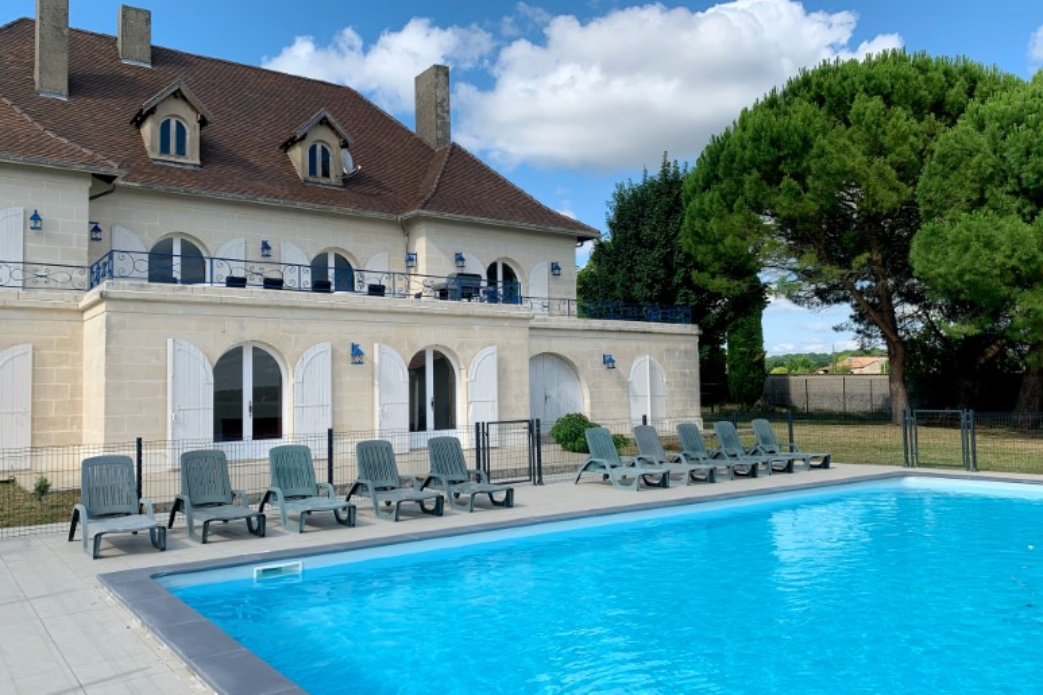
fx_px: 811
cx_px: 511
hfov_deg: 65.5
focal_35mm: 28
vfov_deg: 46.4
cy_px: 333
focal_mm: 4.25
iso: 25
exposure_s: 1/2160
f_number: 1.8
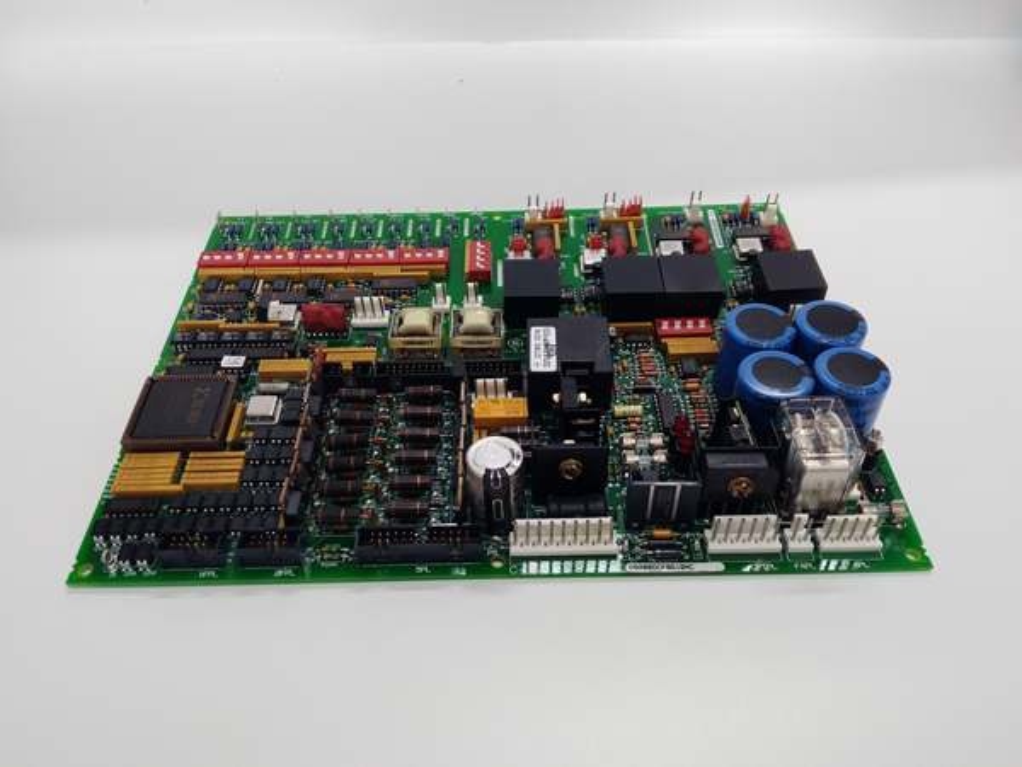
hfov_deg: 65.3
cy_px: 384
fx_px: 797
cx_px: 511
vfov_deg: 51.4
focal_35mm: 27
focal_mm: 3.79
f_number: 2
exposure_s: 1/33
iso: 107
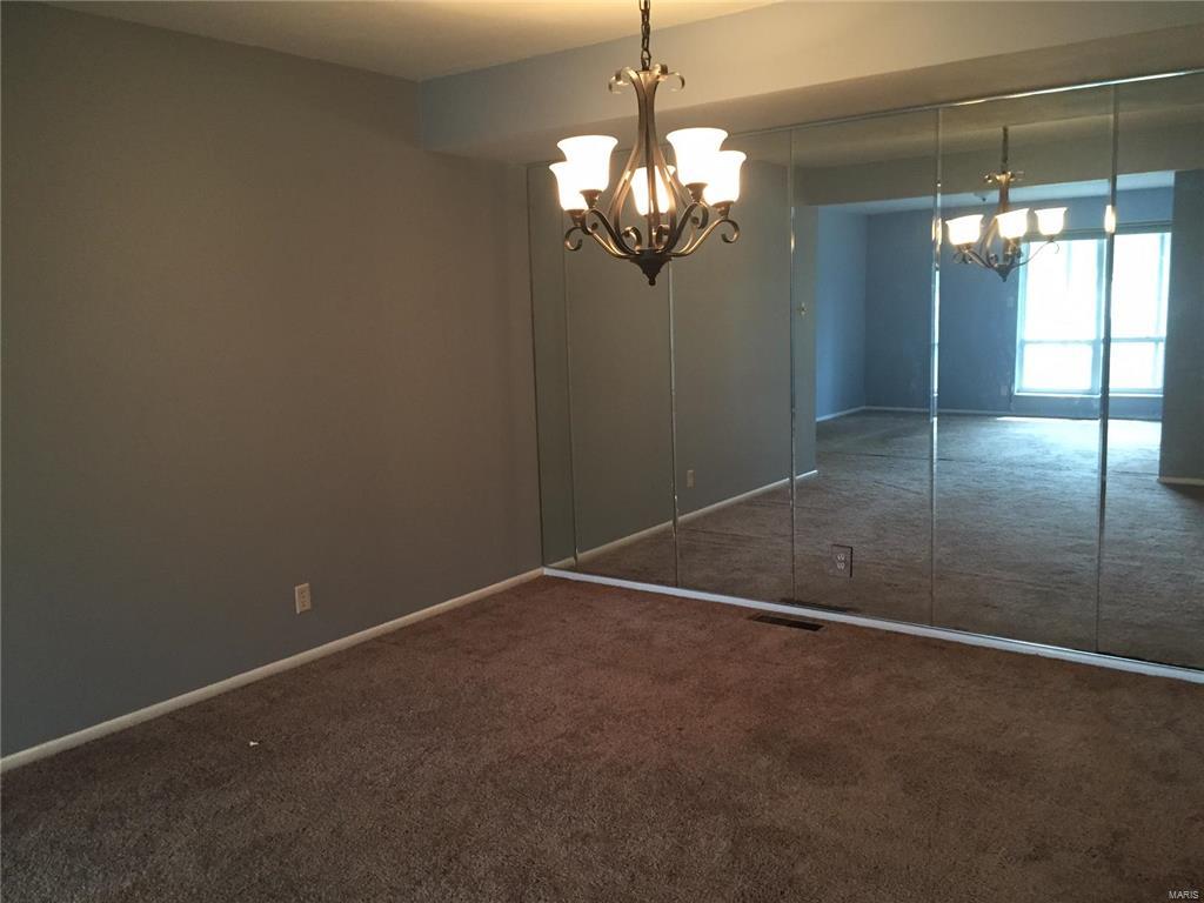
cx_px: 602
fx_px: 1009
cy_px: 452
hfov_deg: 61.7
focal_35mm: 29
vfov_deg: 48.2
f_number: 2.2
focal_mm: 4.15
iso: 160
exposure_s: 1/30
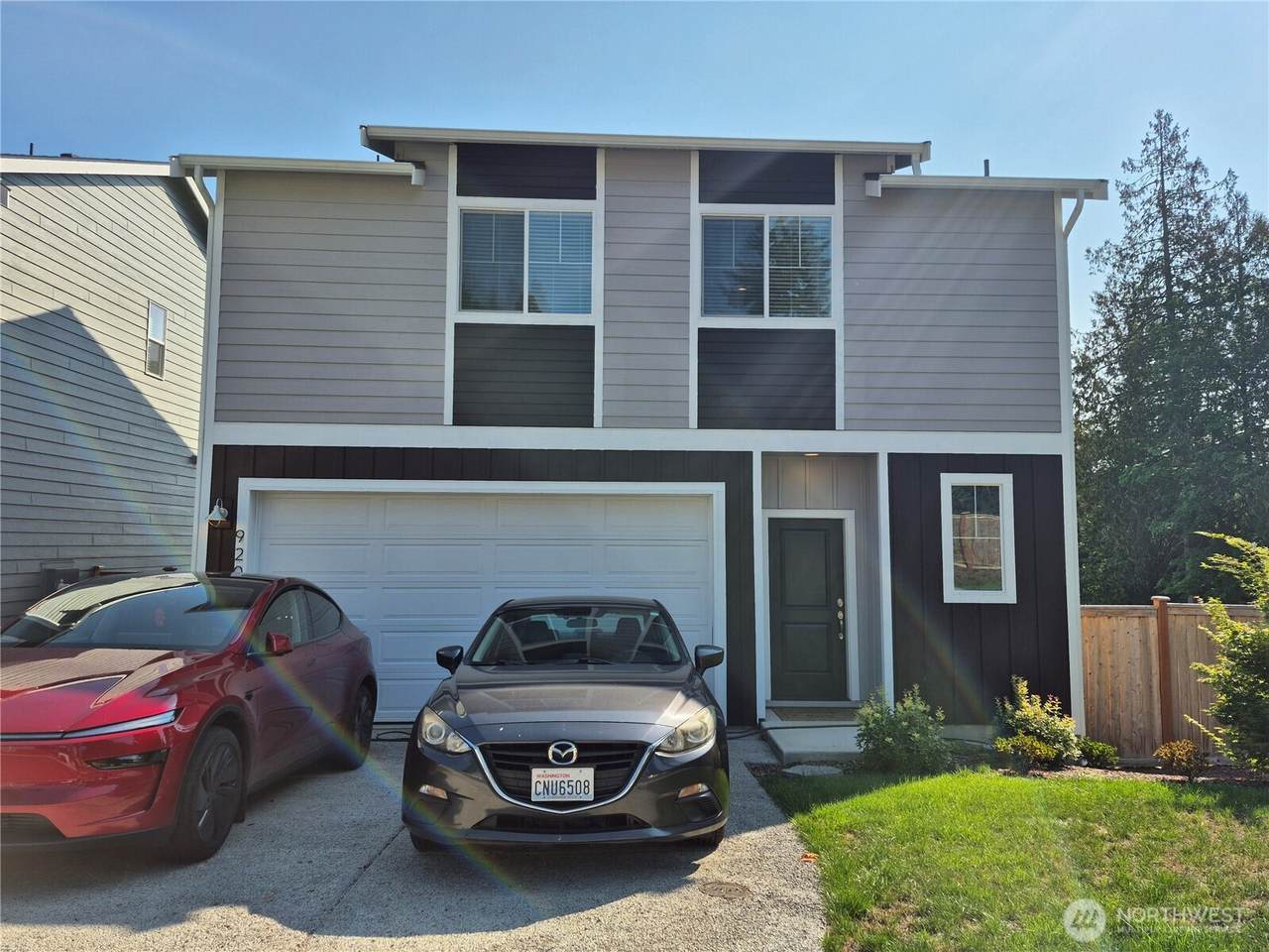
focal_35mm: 23
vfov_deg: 58.9
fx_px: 843
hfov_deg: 73.9
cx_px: 634
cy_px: 476
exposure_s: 1/2536
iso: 25
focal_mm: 5.4
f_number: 1.8
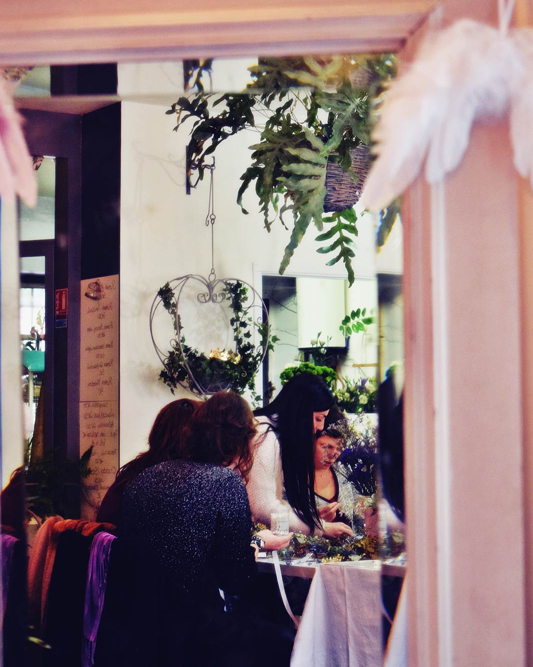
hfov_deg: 17.5
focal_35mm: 88
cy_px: 354
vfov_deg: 21.7
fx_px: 1735
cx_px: 266
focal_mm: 52
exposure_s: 1/60
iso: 3600
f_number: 5.6
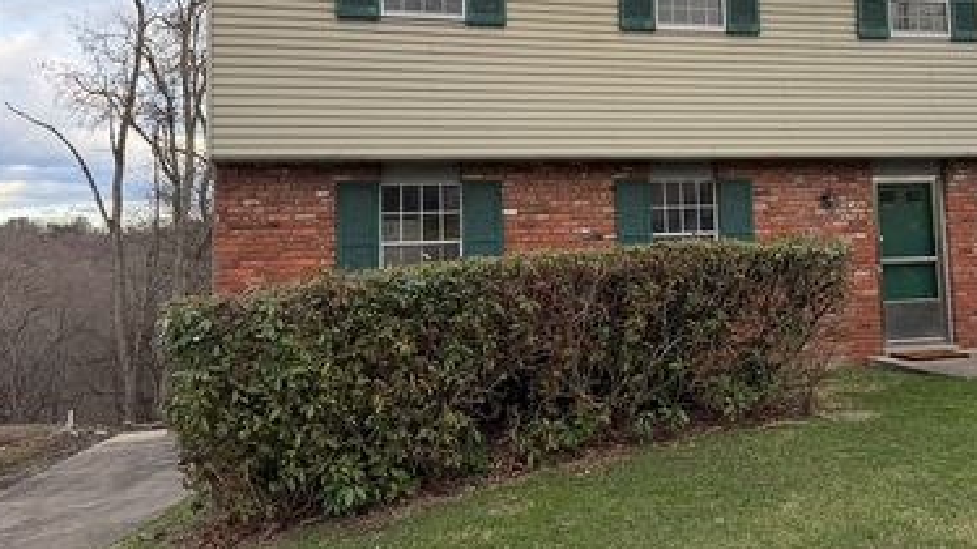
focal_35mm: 35
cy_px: 171
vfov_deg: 33.3
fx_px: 906
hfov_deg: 55.7
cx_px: 637
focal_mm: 6.76
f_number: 1.78
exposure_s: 1/443
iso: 80
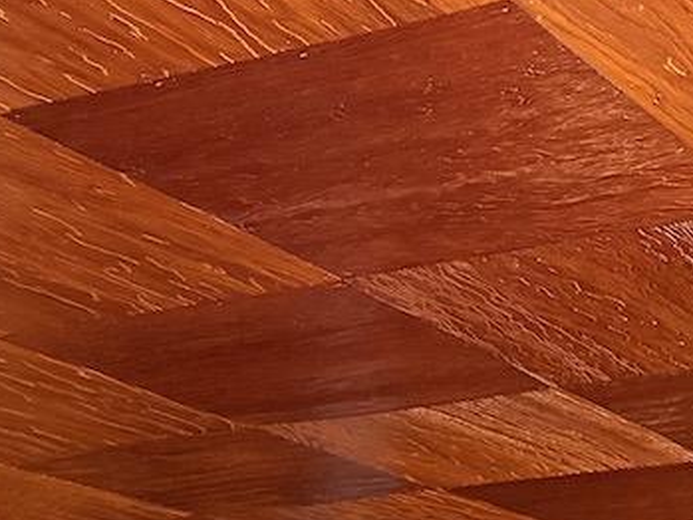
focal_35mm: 88
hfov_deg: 21.8
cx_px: 612
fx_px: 1762
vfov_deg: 16.8
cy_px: 298
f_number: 1.78
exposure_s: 1/40
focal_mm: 6.76
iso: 1000
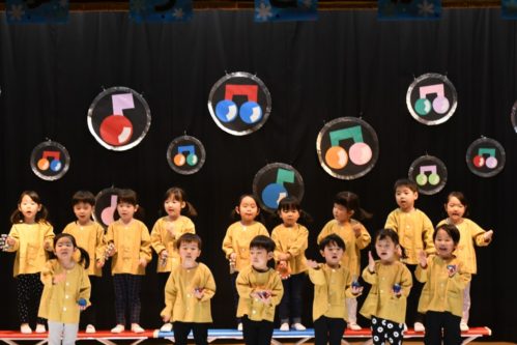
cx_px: 258
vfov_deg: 13.7
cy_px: 172
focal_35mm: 100
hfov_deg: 20.4
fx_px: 1436
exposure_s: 1/100
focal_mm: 50
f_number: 5.6
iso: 1100
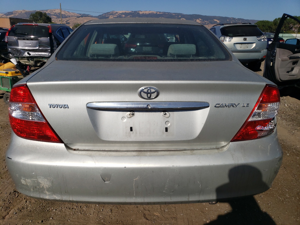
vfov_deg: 53.1
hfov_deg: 67.3
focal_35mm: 26
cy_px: 112
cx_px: 150
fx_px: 225
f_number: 1.5
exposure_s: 1/10000
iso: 51
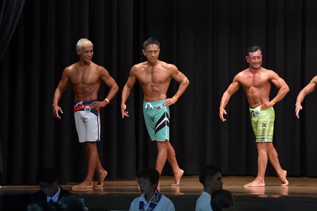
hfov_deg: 11.2
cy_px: 106
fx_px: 1611
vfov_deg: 7.5
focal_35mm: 183
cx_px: 158
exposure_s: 1/400
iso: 6400
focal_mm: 122
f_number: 5.6
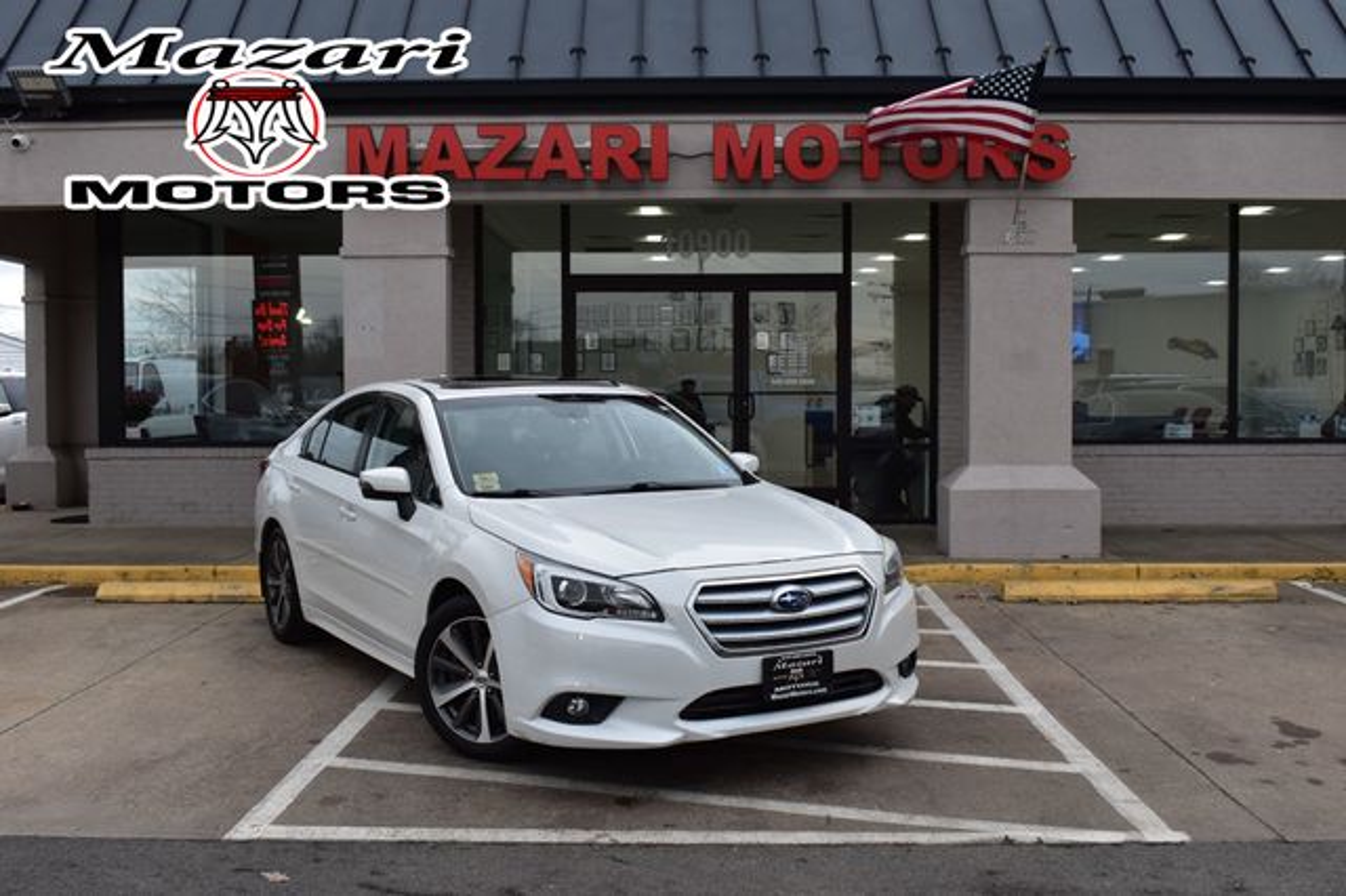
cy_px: 448
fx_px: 1401
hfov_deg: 51.3
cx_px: 673
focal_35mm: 38
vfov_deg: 35.5
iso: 400
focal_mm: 25
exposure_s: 1/125
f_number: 9
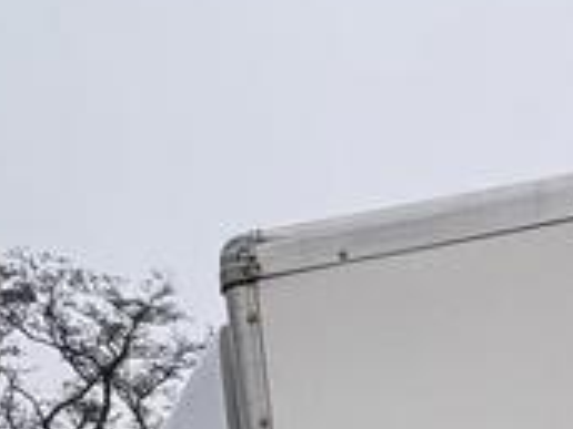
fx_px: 1208
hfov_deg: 20.6
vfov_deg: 17.0
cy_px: 752
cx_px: 966
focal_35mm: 73
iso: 40
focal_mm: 2.22
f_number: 2.2
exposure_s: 1/473
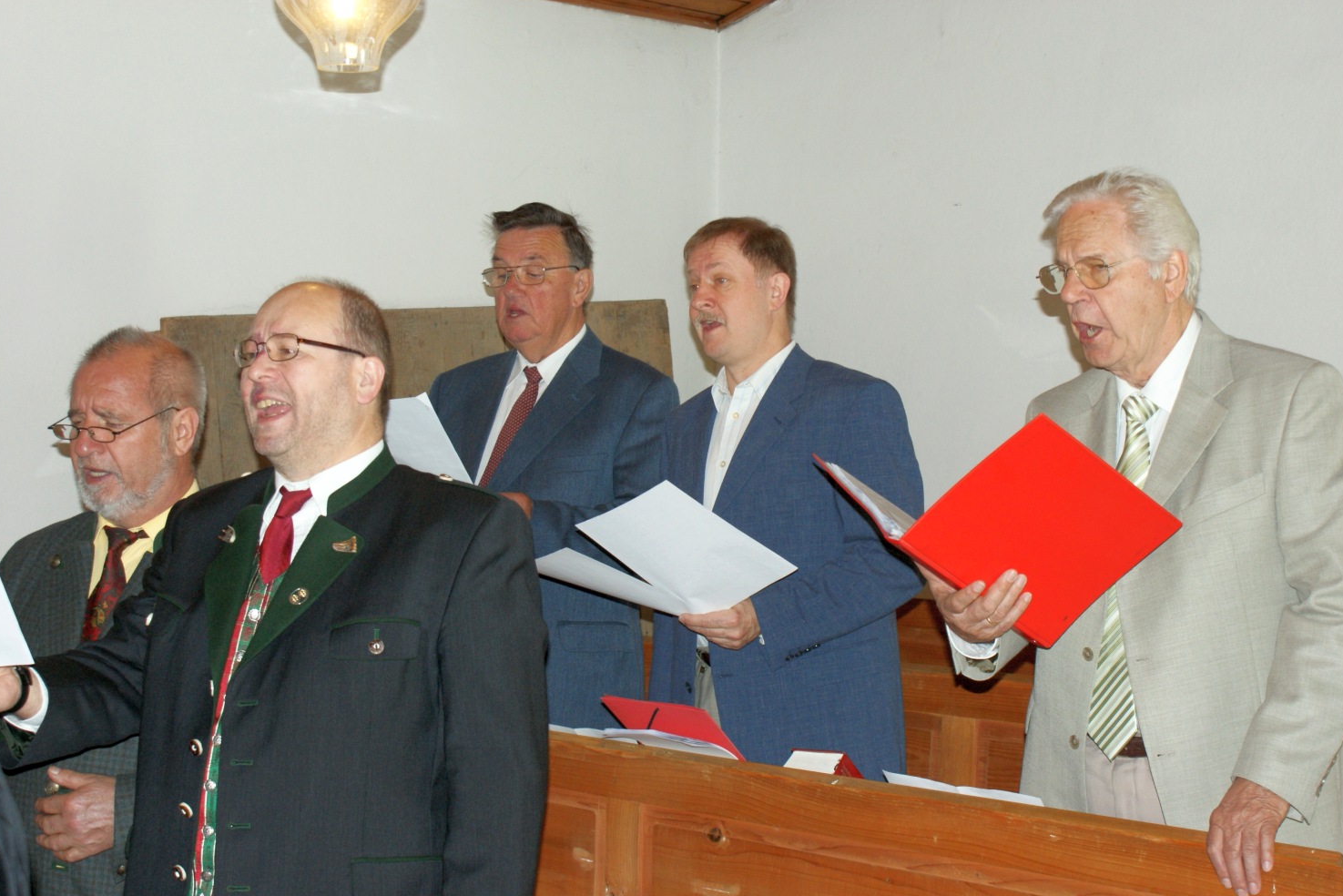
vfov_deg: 22.3
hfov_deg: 32.9
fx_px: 2276
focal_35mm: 61
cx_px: 677
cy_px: 448
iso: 400
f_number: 5.6
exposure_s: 1/60
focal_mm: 40
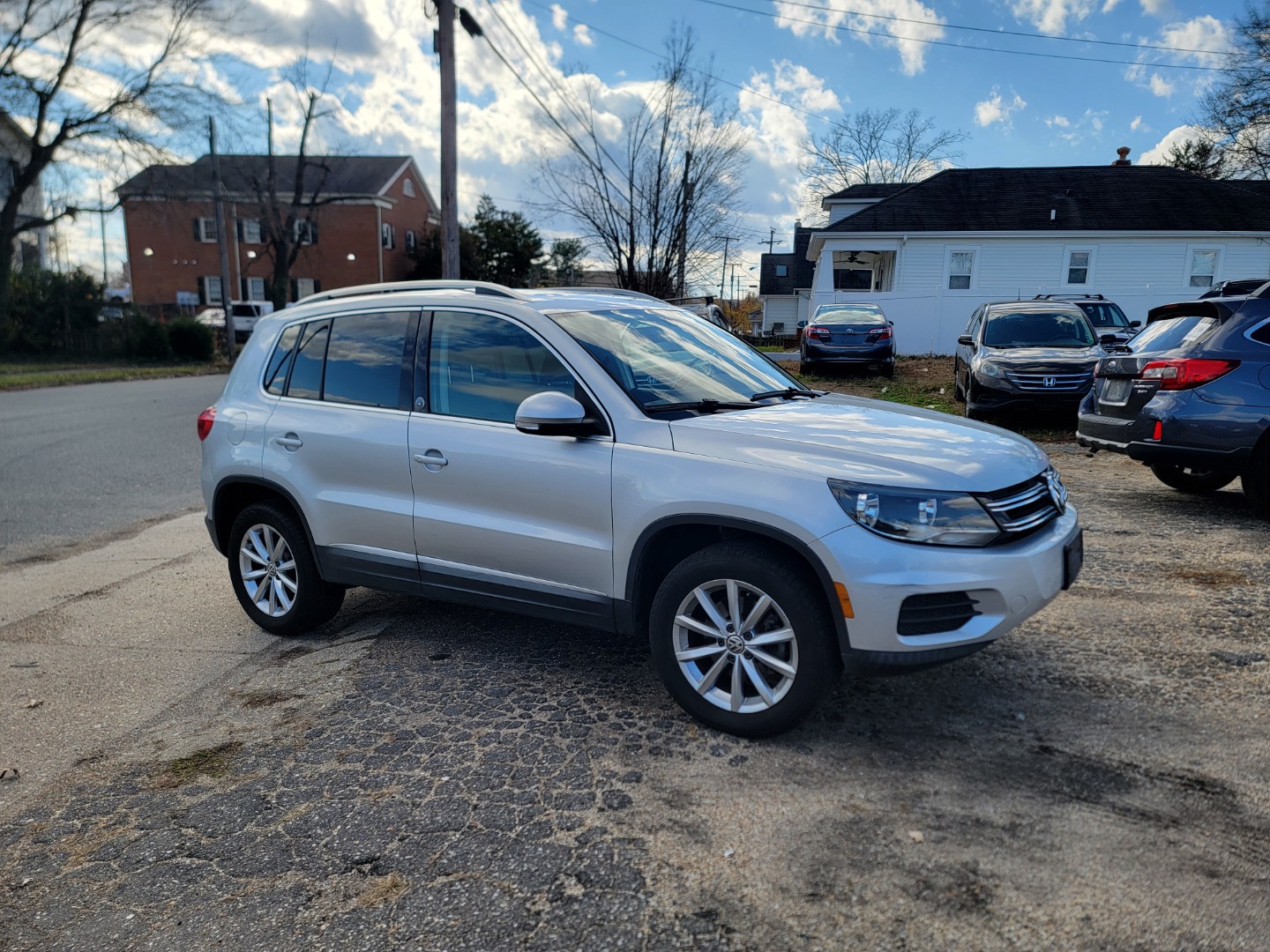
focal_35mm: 24
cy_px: 476
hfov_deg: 71.6
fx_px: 881
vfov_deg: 56.8
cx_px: 635
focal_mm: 6.7
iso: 16
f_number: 1.8
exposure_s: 1/494
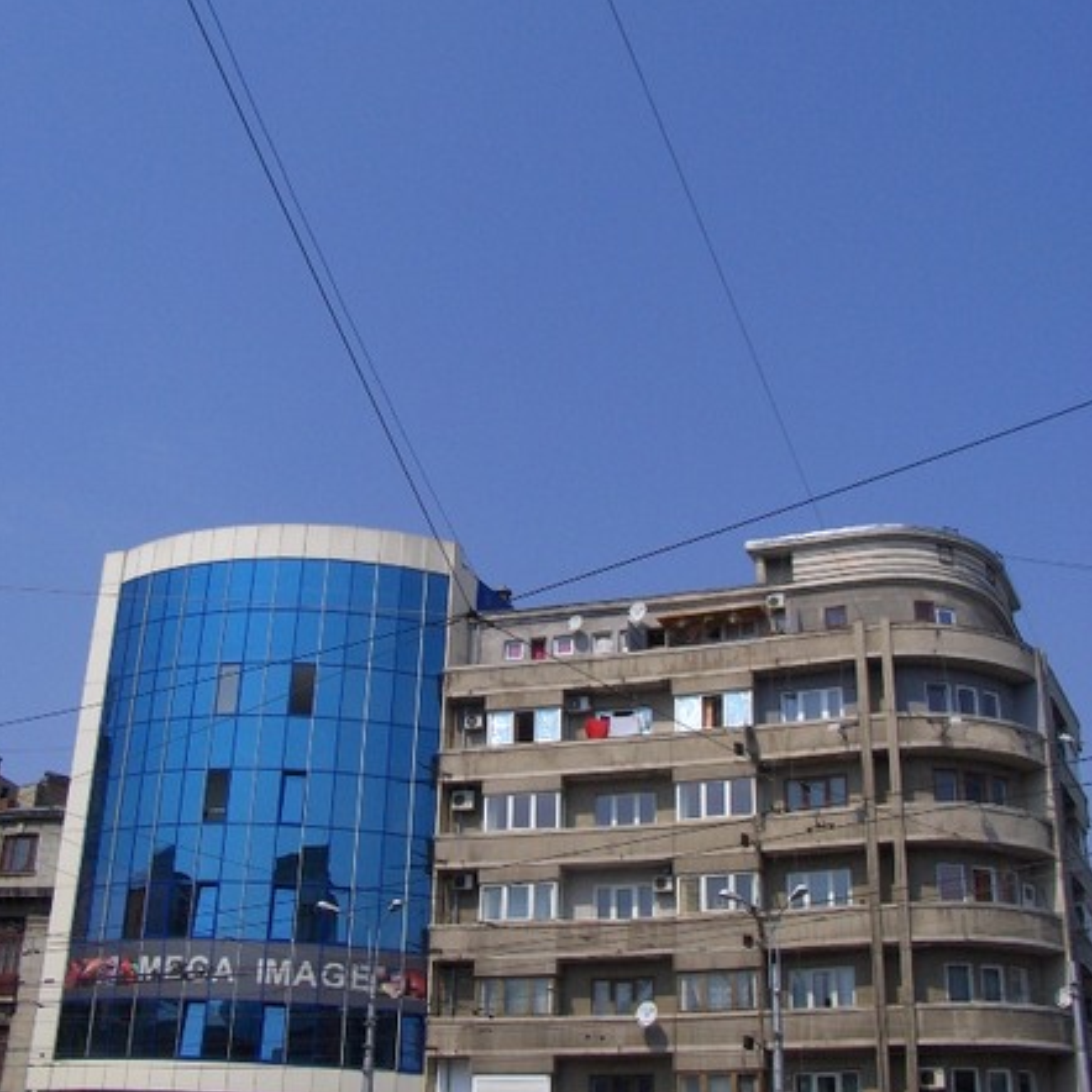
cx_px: 541
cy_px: 494
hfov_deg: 40.0
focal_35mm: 42
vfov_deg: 40.0
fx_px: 1499
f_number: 4.3
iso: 100
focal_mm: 5.8
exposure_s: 1/1538
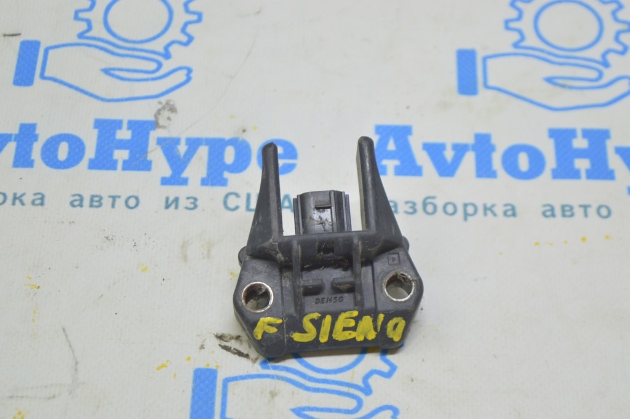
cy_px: 210
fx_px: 1443
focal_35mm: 82
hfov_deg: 24.6
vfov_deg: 16.5
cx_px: 315
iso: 400
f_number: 5.6
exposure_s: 1/20
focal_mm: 55
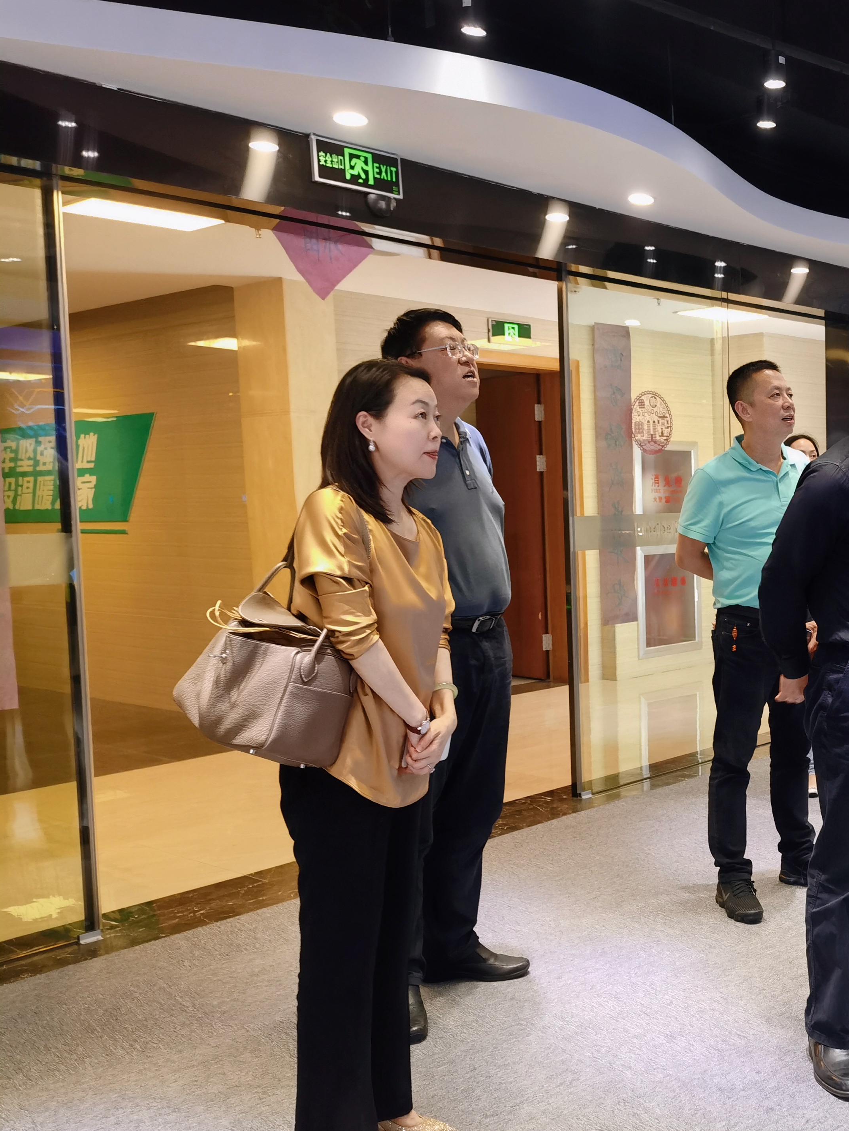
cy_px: 583
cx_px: 794
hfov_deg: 35.1
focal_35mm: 38
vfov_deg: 49.0
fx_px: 1243
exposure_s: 1/100
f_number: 1.9
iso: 160
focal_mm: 6.67
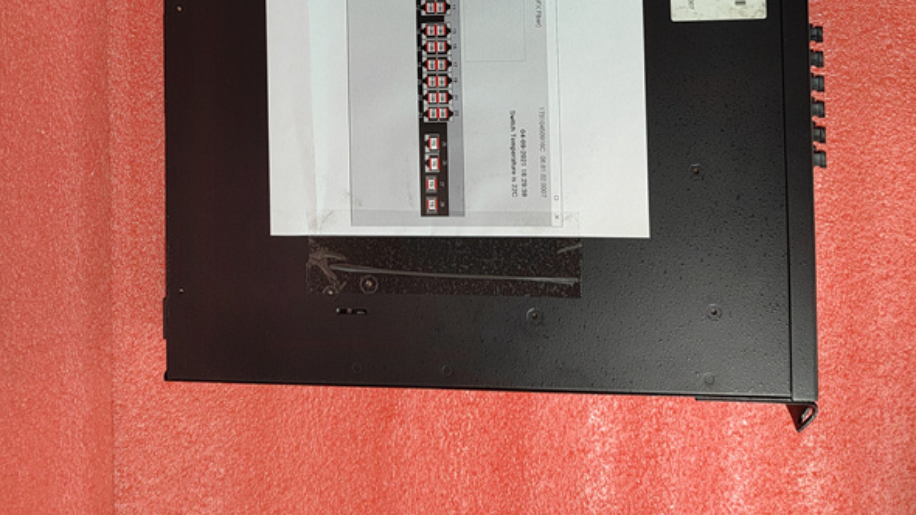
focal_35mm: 34
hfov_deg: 58.0
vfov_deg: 31.6
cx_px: 456
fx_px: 826
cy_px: -17
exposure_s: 1/50
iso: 1575
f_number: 1.9
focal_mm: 5.52
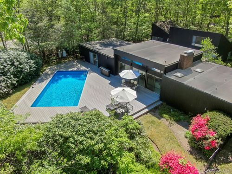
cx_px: 116
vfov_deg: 56.8
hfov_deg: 71.6
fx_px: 161
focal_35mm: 24
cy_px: 87
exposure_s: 1/100
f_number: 2.8
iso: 100
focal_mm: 4.39
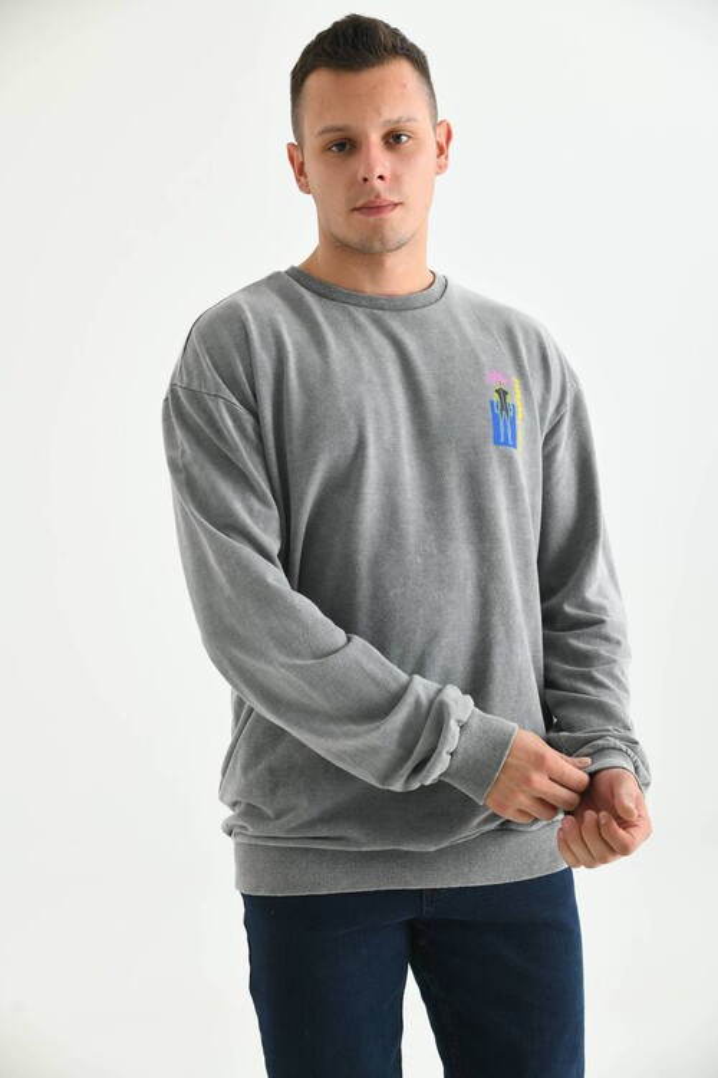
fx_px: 1675
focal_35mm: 56
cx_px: 359
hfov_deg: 24.2
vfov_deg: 35.6
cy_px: 539
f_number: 5.6
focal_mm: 56
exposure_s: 1/125
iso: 160
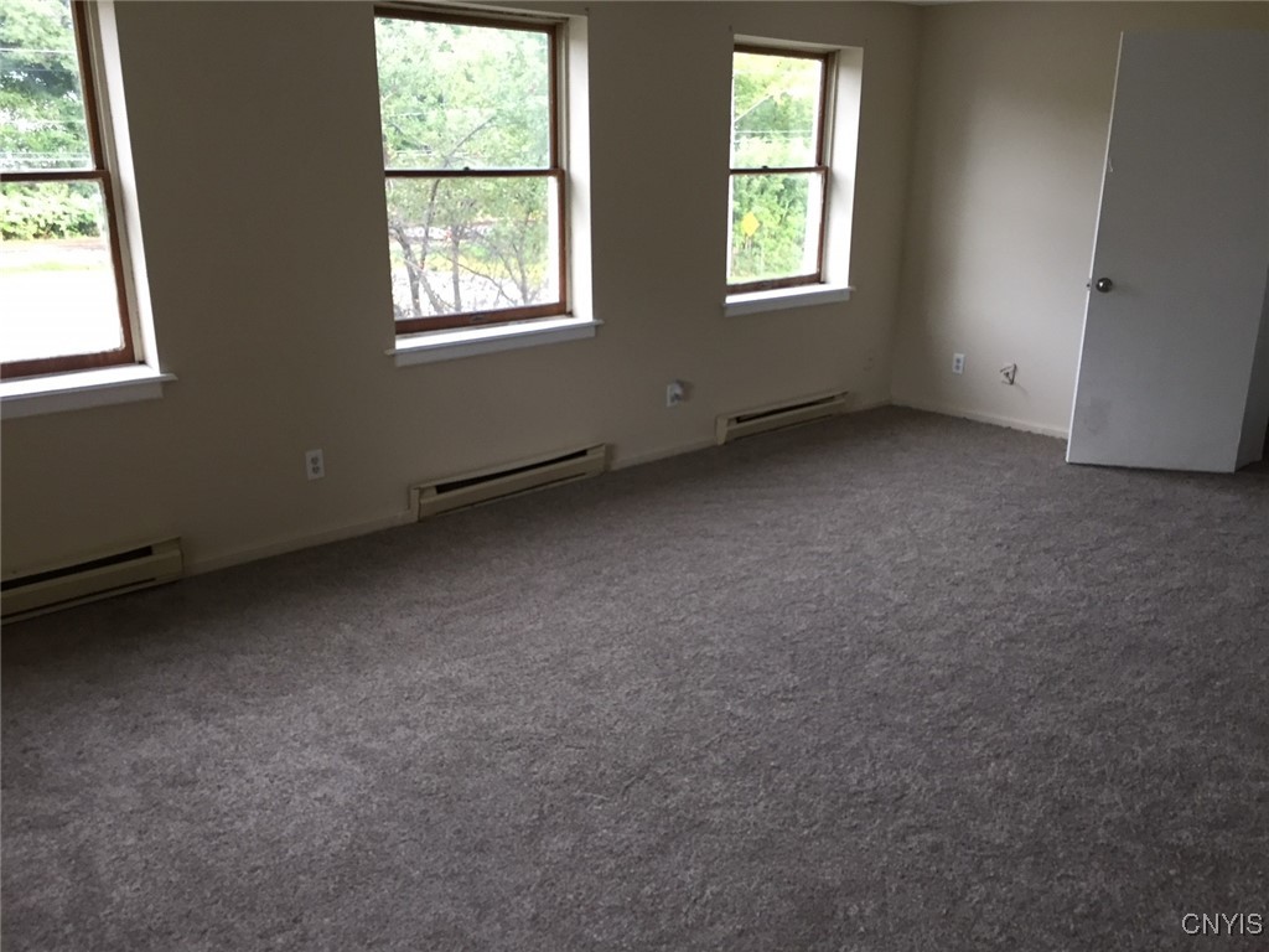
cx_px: 634
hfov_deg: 61.7
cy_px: 476
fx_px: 1063
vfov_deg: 48.2
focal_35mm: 29
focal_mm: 4.15
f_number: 2.2
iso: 40
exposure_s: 1/30
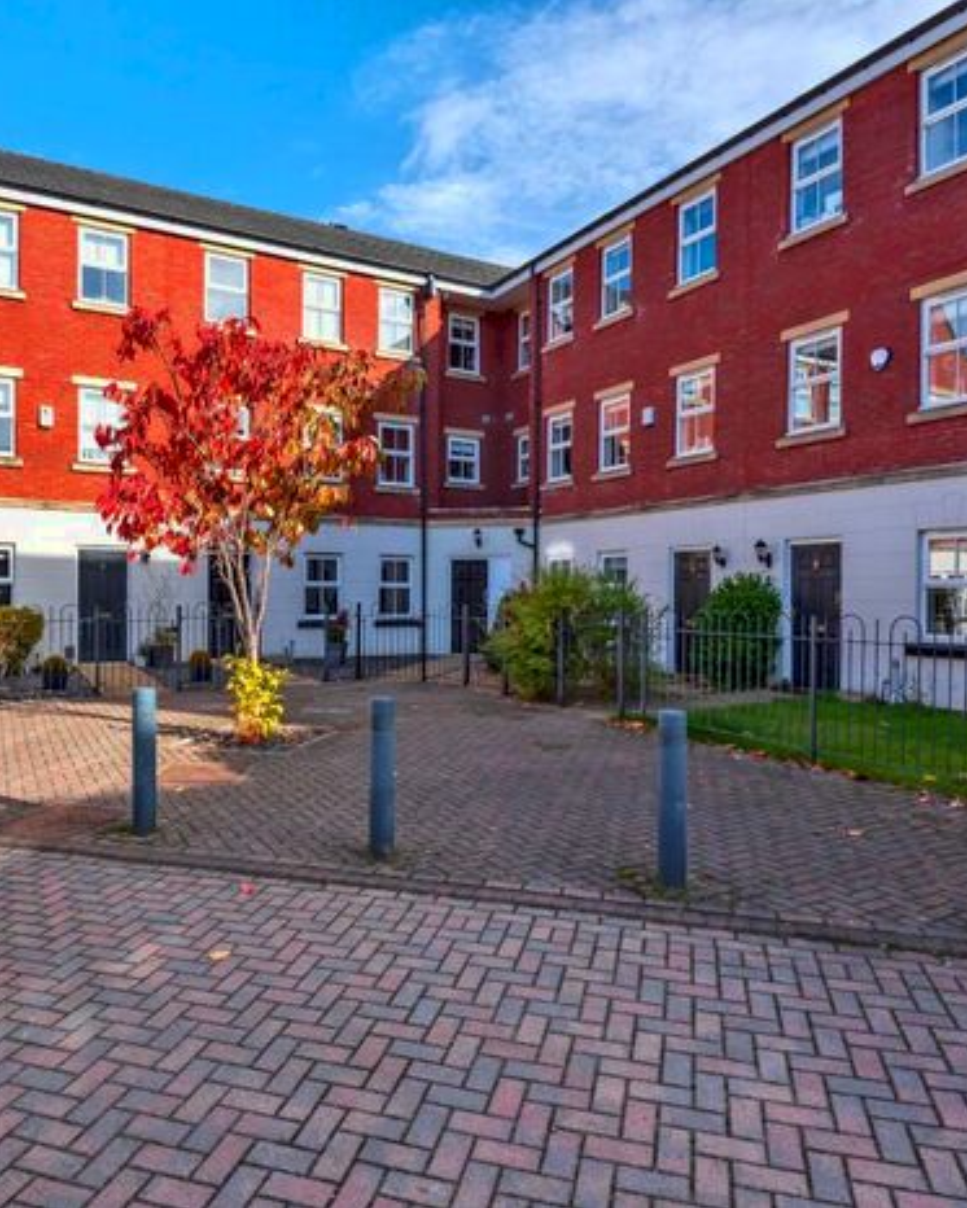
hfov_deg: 58.7
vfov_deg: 70.3
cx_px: 433
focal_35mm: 24
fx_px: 858
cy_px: 604
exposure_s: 1/400
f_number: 8
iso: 250
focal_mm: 17
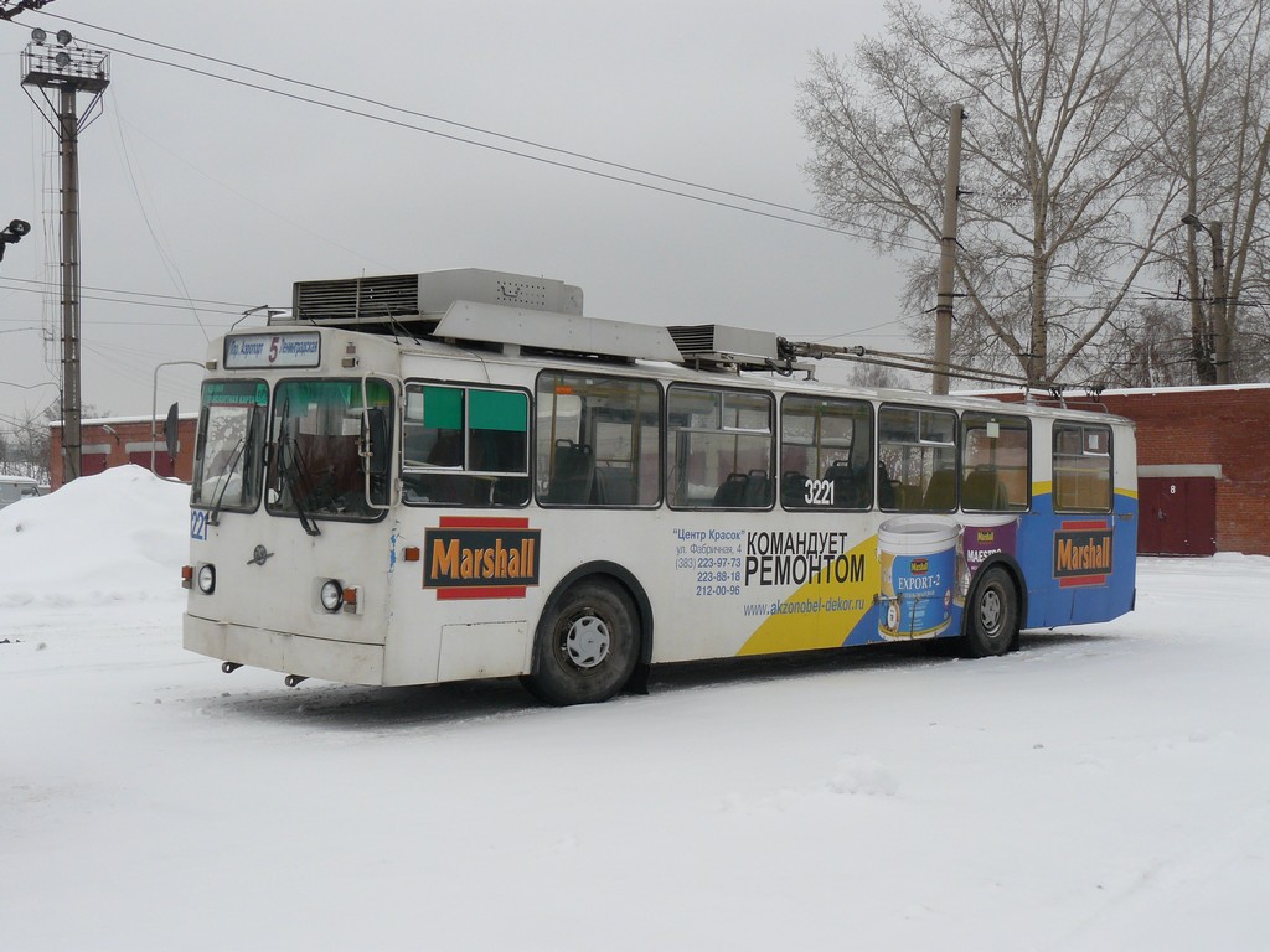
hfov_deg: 41.2
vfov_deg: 31.5
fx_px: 1688
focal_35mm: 46
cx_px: 635
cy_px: 476
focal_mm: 7.6
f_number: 4
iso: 100
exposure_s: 1/125
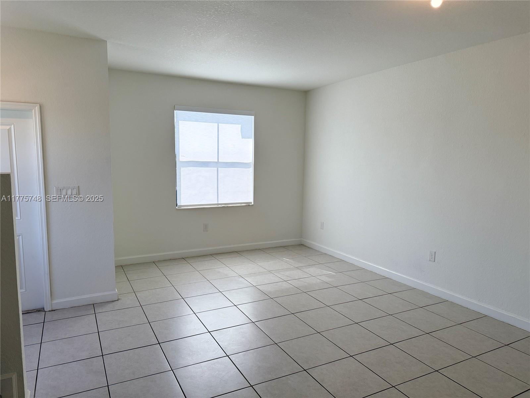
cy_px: 199
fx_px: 367
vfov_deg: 56.8
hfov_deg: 71.6
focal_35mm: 24
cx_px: 265
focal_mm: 6.76
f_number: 1.78
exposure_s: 1/528
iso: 100
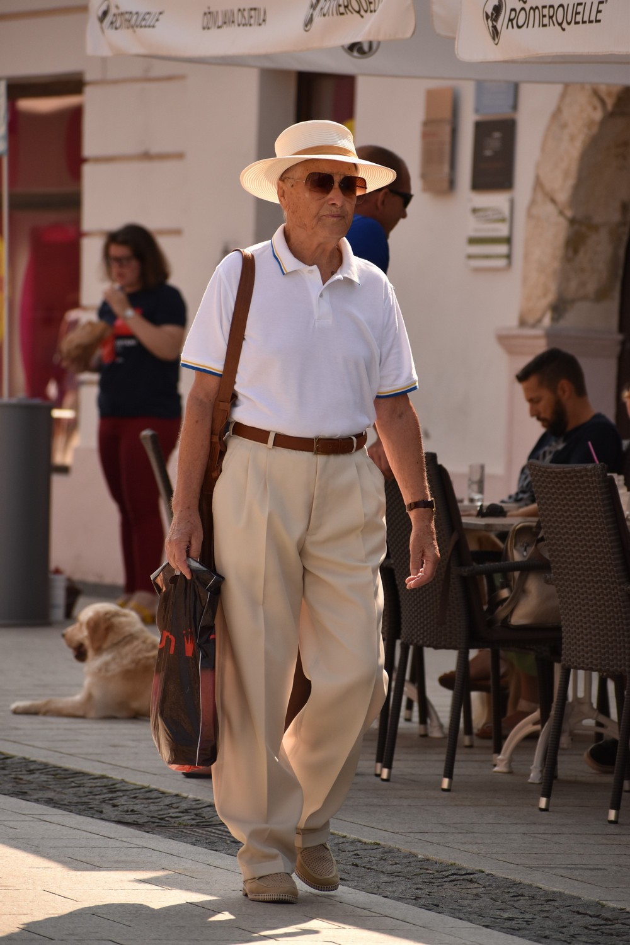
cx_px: 315
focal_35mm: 255
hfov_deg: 5.4
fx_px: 6693
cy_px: 472
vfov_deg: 8.1
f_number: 5
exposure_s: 1/1600
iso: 400
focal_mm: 170
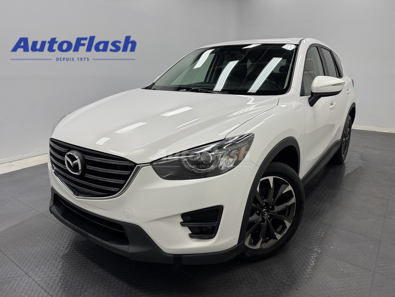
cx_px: 198
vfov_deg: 56.8
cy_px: 148
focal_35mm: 24
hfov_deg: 71.6
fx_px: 274
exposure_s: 1/952
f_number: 1.78
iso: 80
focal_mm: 6.76
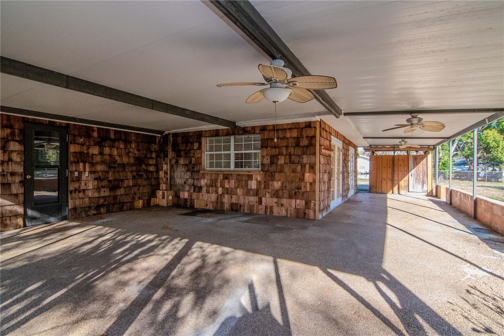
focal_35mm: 16
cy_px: 168
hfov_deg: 95.0
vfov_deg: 72.0
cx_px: 252
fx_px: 231
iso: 1000
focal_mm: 11
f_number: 11
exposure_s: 1/160
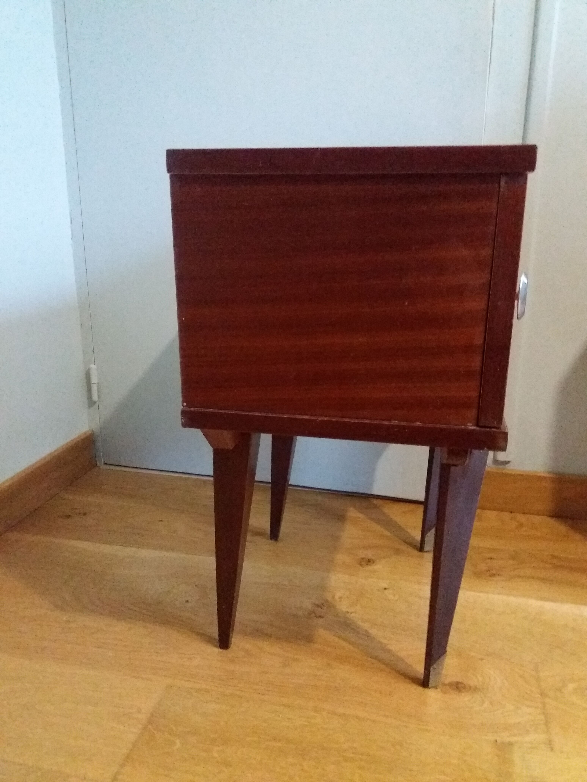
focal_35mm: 28
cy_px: 391
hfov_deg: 49.7
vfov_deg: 63.4
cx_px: 294
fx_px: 633
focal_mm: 3.7
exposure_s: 1/17
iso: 1250
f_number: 1.9
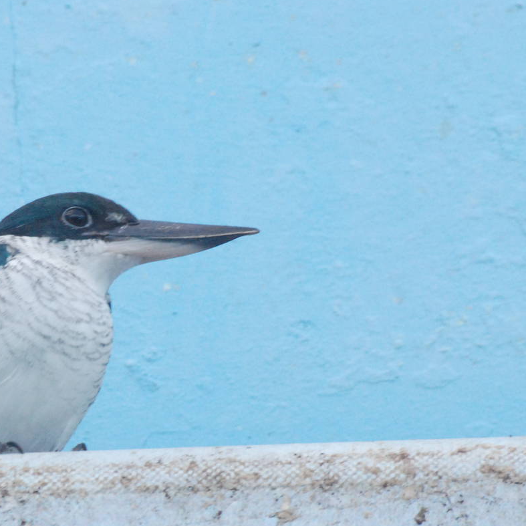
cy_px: 316
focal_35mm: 778
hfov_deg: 2.3
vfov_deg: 2.3
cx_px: 88
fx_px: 13375
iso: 1600
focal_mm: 300
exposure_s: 1/160
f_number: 13
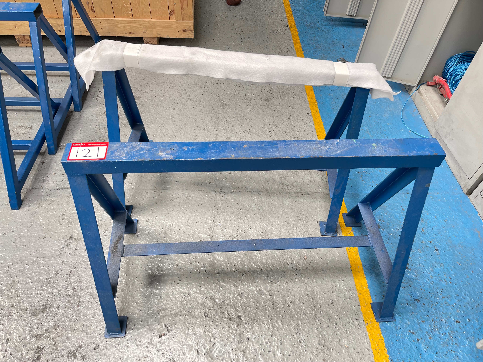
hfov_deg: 67.3
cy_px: 181
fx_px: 363
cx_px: 242
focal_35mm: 26
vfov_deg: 53.1
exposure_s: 1/121
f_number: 1.6
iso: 80
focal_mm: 5.1
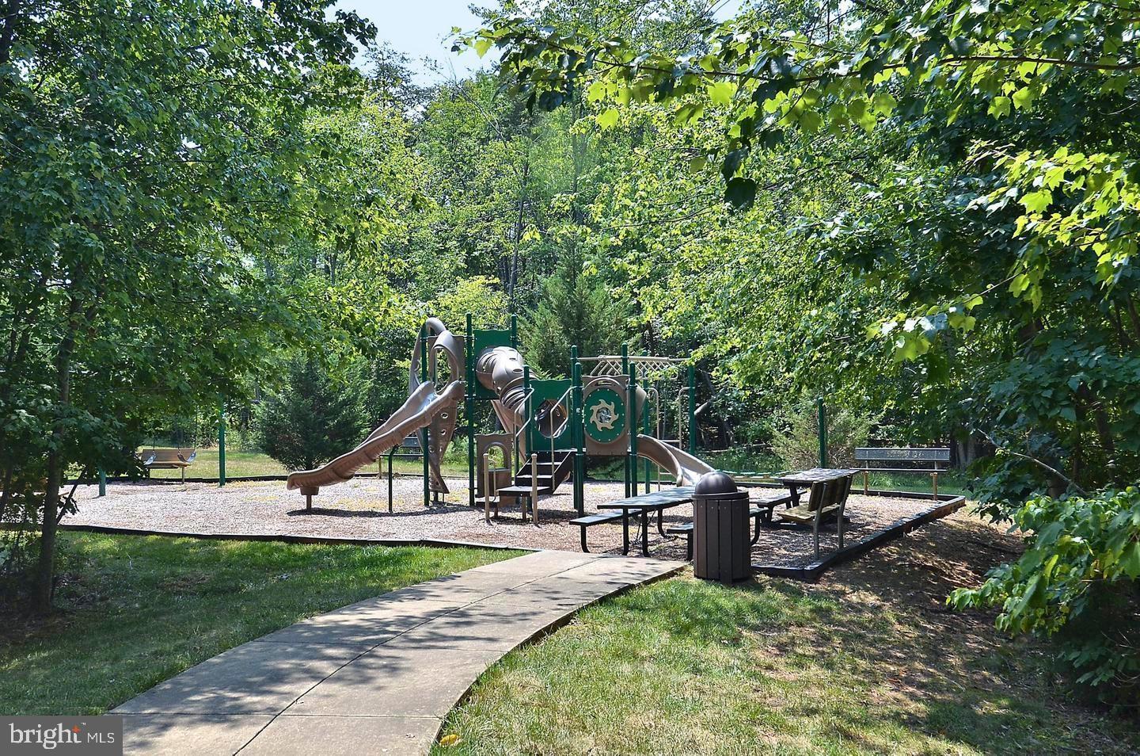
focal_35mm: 36
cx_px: 570
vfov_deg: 36.7
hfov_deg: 53.2
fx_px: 1138
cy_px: 378
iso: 400
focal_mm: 24
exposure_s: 1/400
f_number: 10
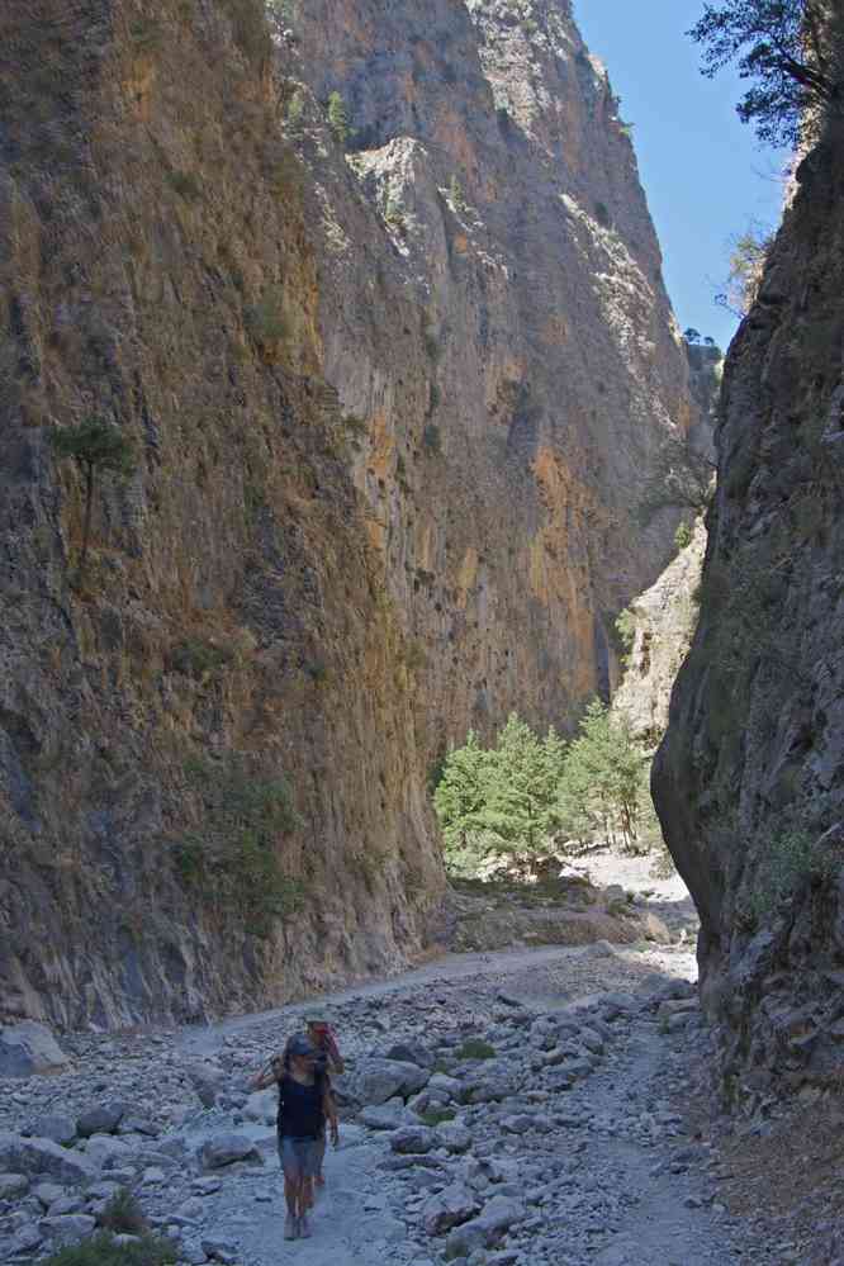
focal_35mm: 35
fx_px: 1218
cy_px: 633
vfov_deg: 54.9
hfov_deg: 38.2
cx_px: 422
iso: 400
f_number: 5
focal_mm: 23.1
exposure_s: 1/125
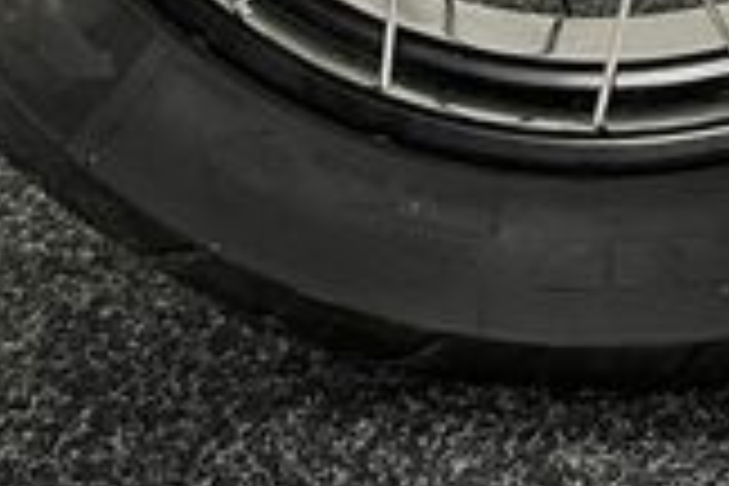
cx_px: 549
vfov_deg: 11.3
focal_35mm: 107
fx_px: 2167
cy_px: -554
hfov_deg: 19.0
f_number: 1.6
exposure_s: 1/50
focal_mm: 5.1
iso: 320
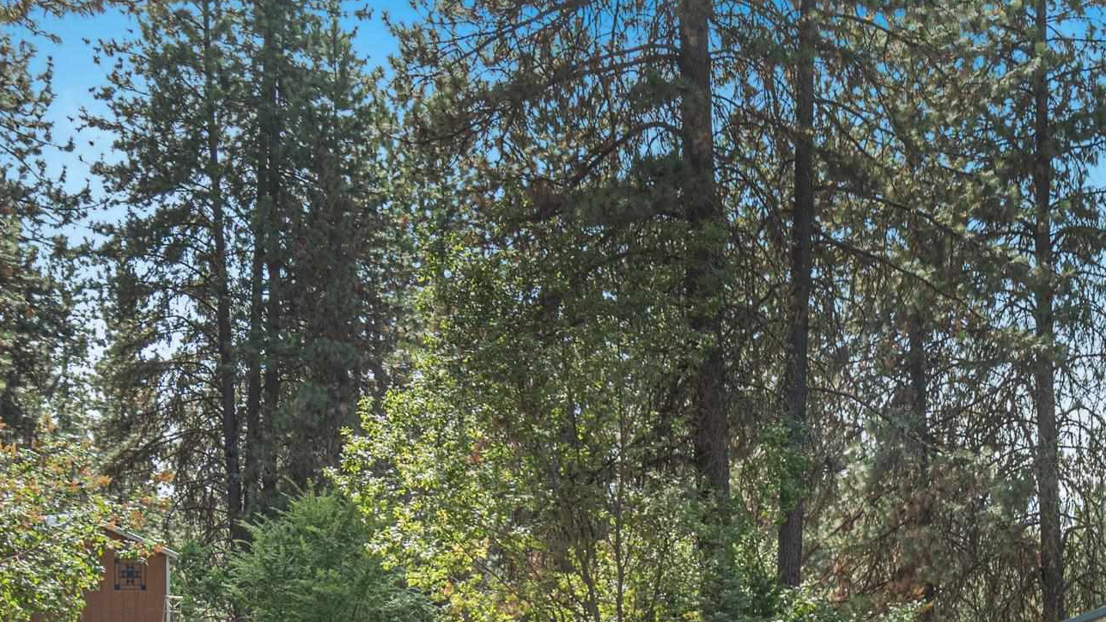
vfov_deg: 18.9
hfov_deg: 32.7
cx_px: 988
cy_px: 691
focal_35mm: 61
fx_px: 1789
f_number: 8
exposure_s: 1/160
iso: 800
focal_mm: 20
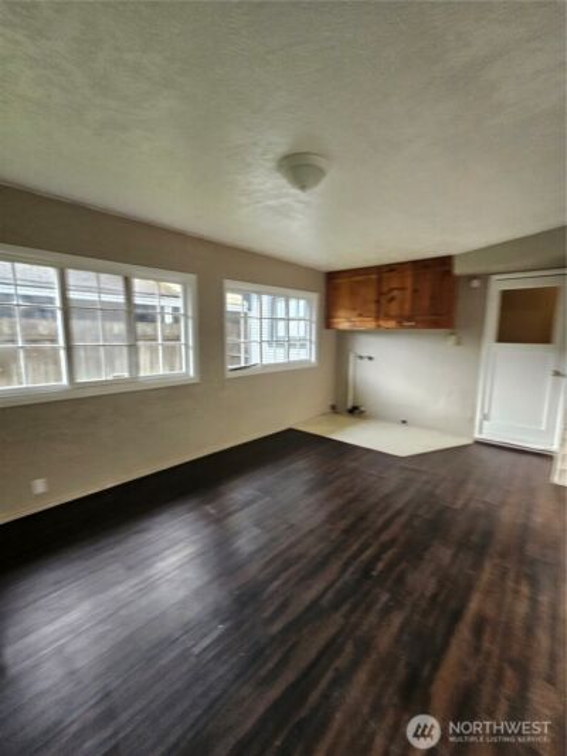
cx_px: 284
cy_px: 378
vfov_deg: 106.2
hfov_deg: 89.9
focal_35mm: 13
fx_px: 284
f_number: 2.2
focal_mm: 2.2
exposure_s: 1/60
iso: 160
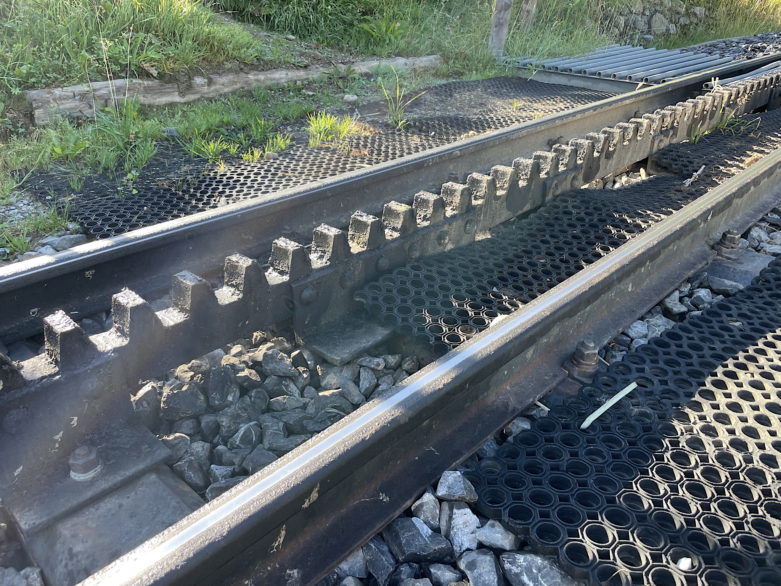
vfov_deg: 53.1
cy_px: 293
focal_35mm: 26
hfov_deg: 67.3
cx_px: 390
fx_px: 587
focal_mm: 4.2
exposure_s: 1/186
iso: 32
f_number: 1.6
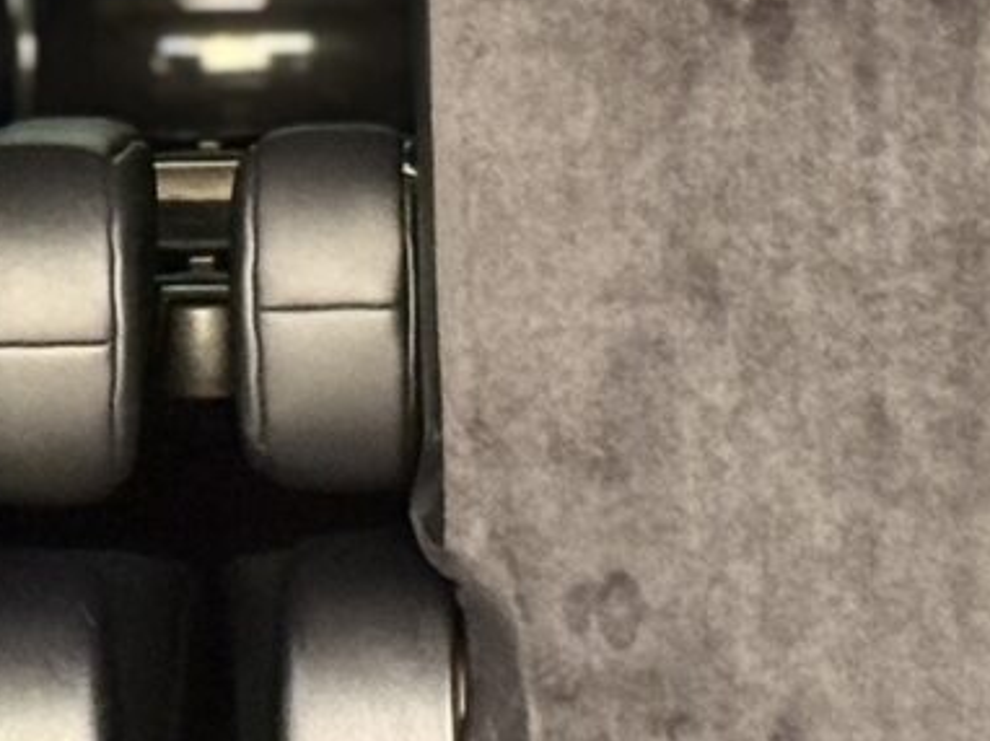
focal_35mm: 322
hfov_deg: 6.1
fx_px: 9203
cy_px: -83
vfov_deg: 4.6
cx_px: 148
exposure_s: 1/111
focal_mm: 6.76
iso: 160
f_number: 1.78
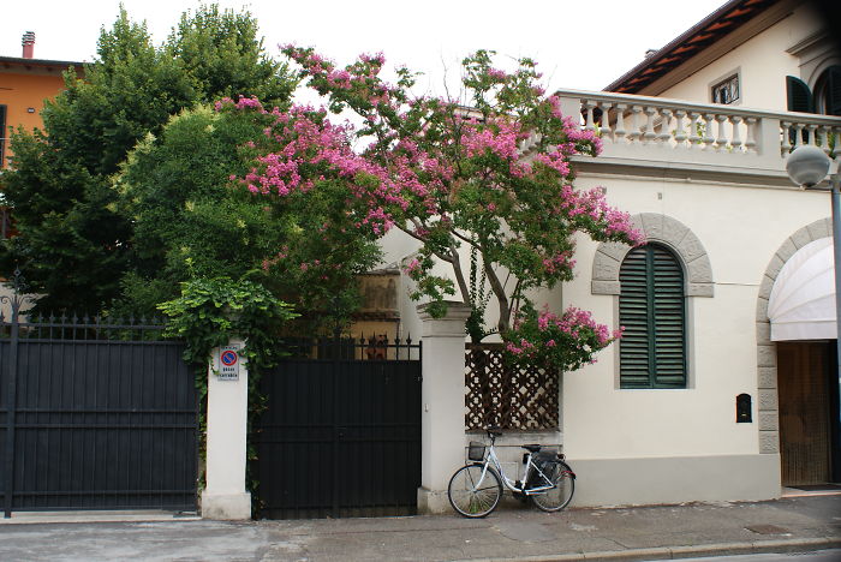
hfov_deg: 53.1
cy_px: 281
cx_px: 420
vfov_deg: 36.9
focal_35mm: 36
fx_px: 842
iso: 100
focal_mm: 24
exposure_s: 1/60
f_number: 6.3
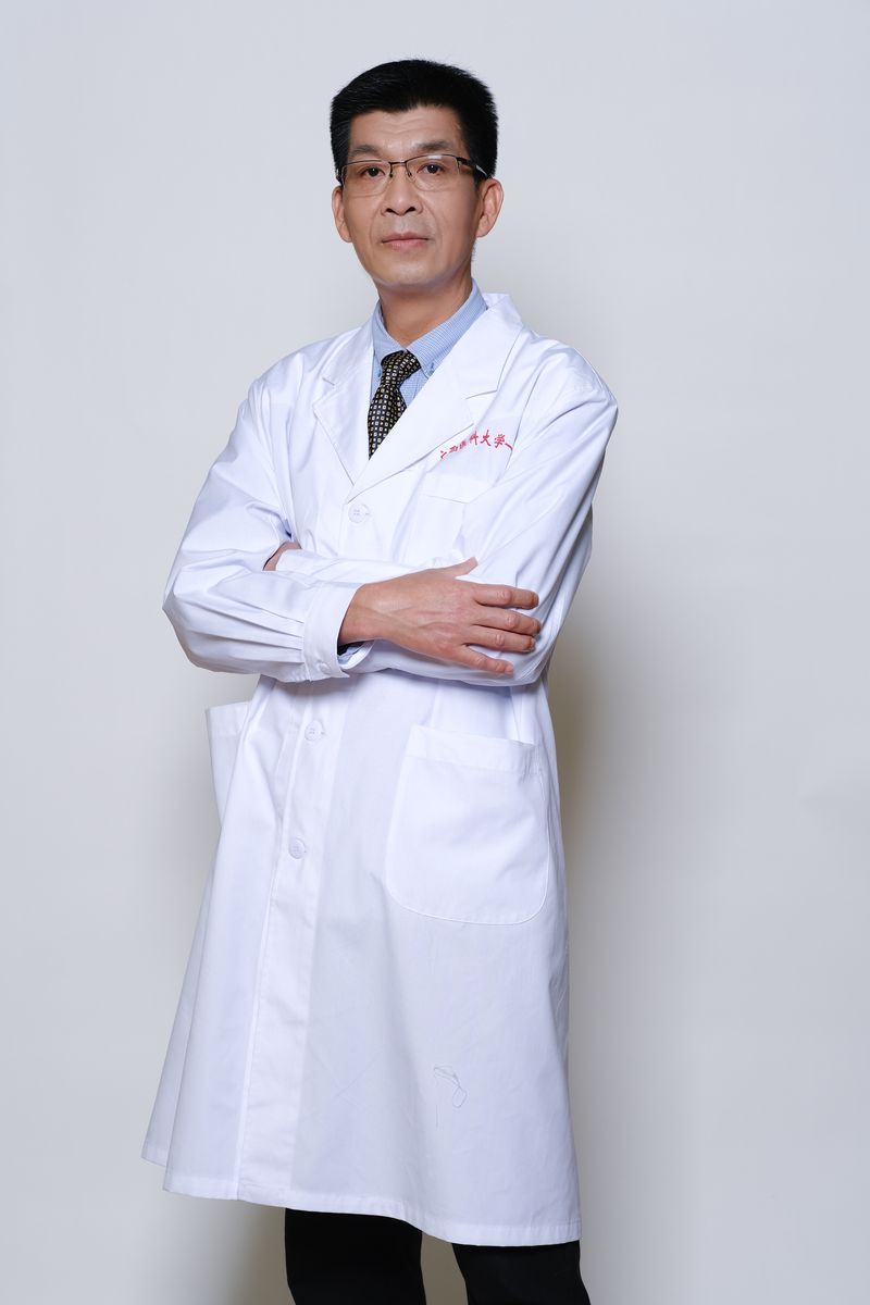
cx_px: 435
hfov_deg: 16.3
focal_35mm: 84
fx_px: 3045
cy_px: 652
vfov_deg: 24.2
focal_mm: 56
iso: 250
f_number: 4
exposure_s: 1/160
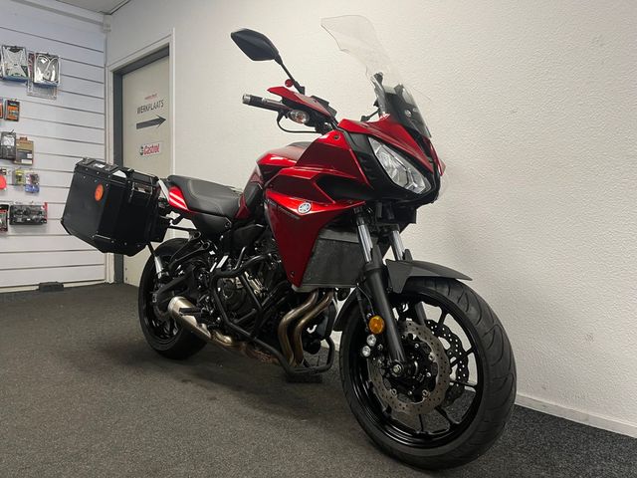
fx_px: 478
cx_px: 318
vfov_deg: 53.1
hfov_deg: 67.3
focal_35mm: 26
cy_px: 239
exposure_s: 1/50
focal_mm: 5.1
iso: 80
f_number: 1.6
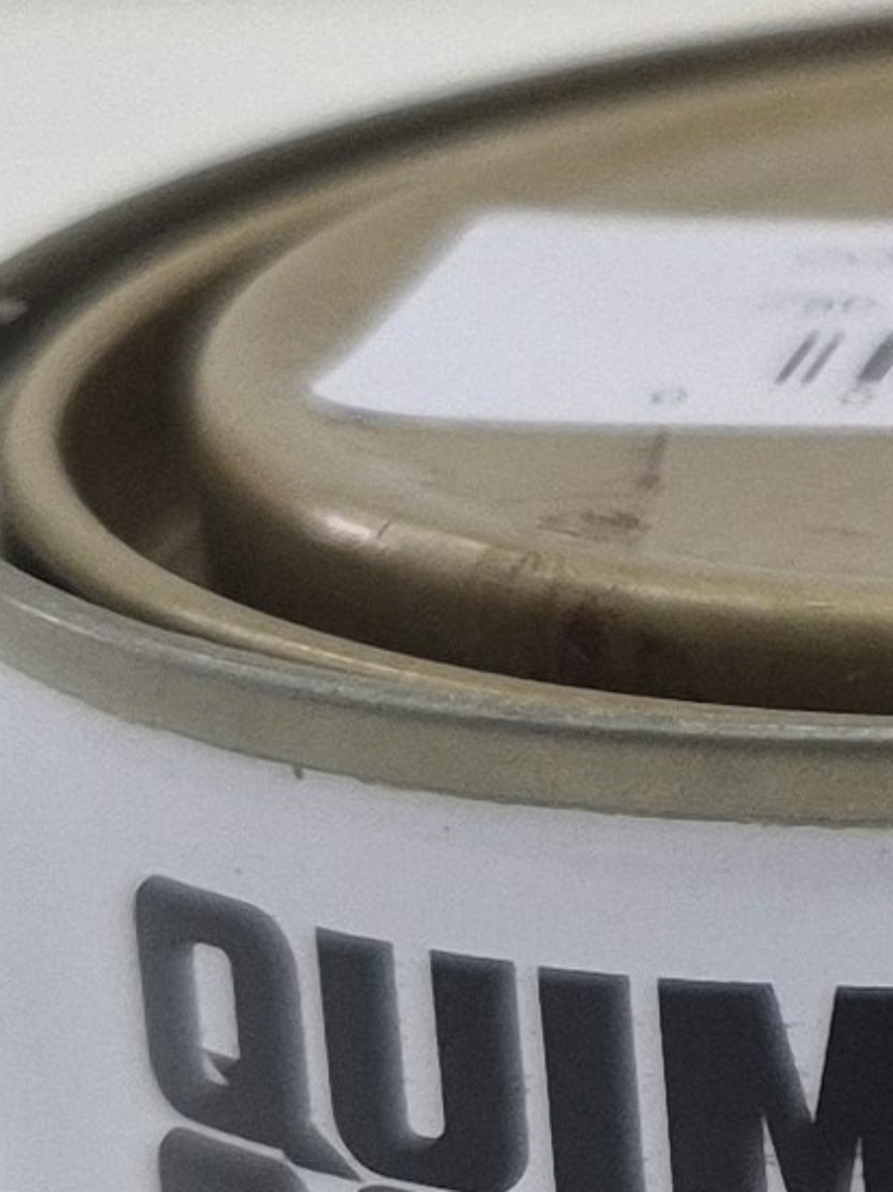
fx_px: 5746
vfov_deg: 11.7
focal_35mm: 167
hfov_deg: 7.9
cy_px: -56
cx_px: 2515
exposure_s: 1/120
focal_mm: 5.4
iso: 200
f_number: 1.8
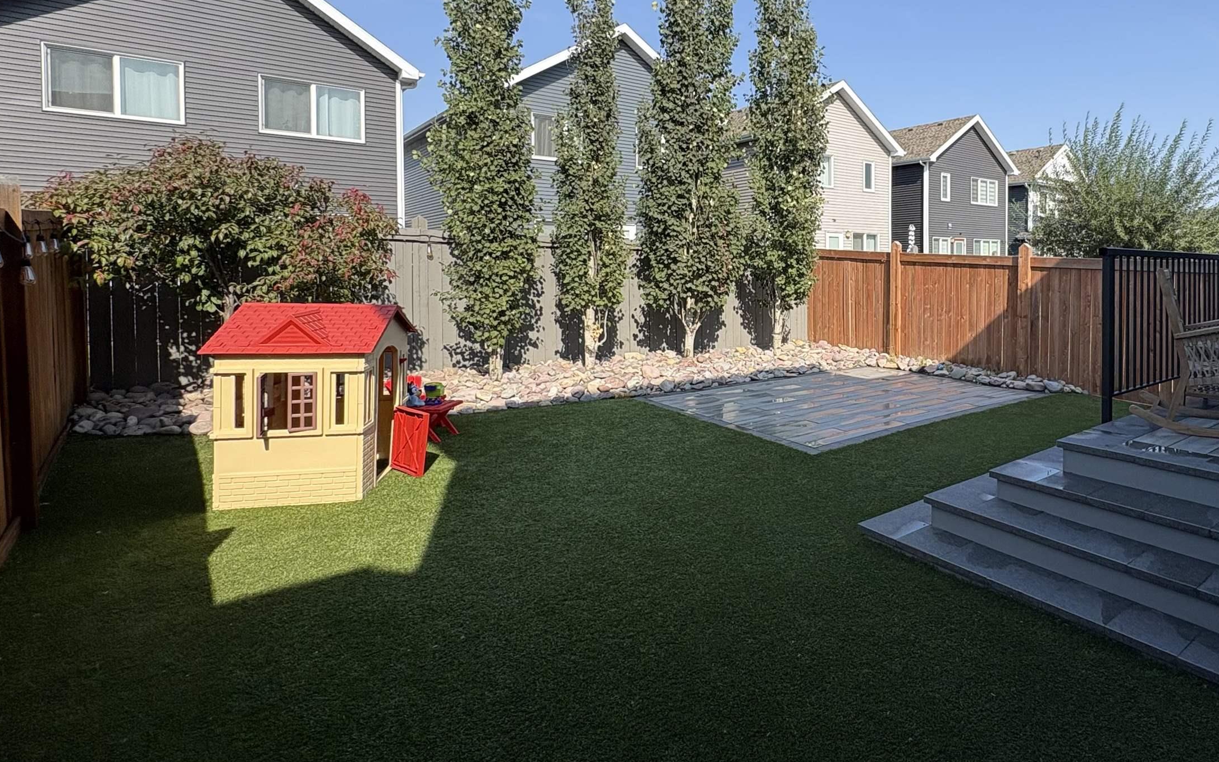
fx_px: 698
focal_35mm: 21
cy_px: 283
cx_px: 857
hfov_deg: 78.3
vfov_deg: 56.5
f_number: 2.2
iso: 40
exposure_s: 1/1126
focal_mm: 2.22
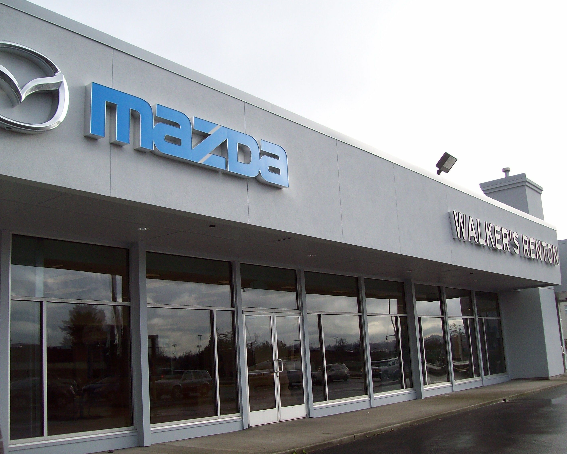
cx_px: 266
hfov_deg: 47.9
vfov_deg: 39.2
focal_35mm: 38
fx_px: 638
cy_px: 224
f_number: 2.7
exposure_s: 1/321
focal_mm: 6
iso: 80
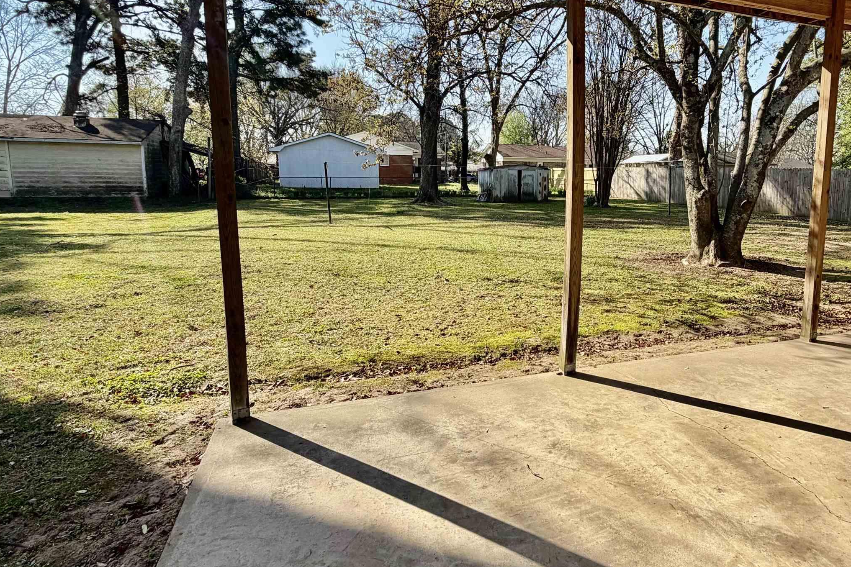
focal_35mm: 22
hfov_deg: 77.4
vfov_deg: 57.1
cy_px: 251
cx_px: 524
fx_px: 520
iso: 32
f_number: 2.2
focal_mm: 2.22
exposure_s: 1/770
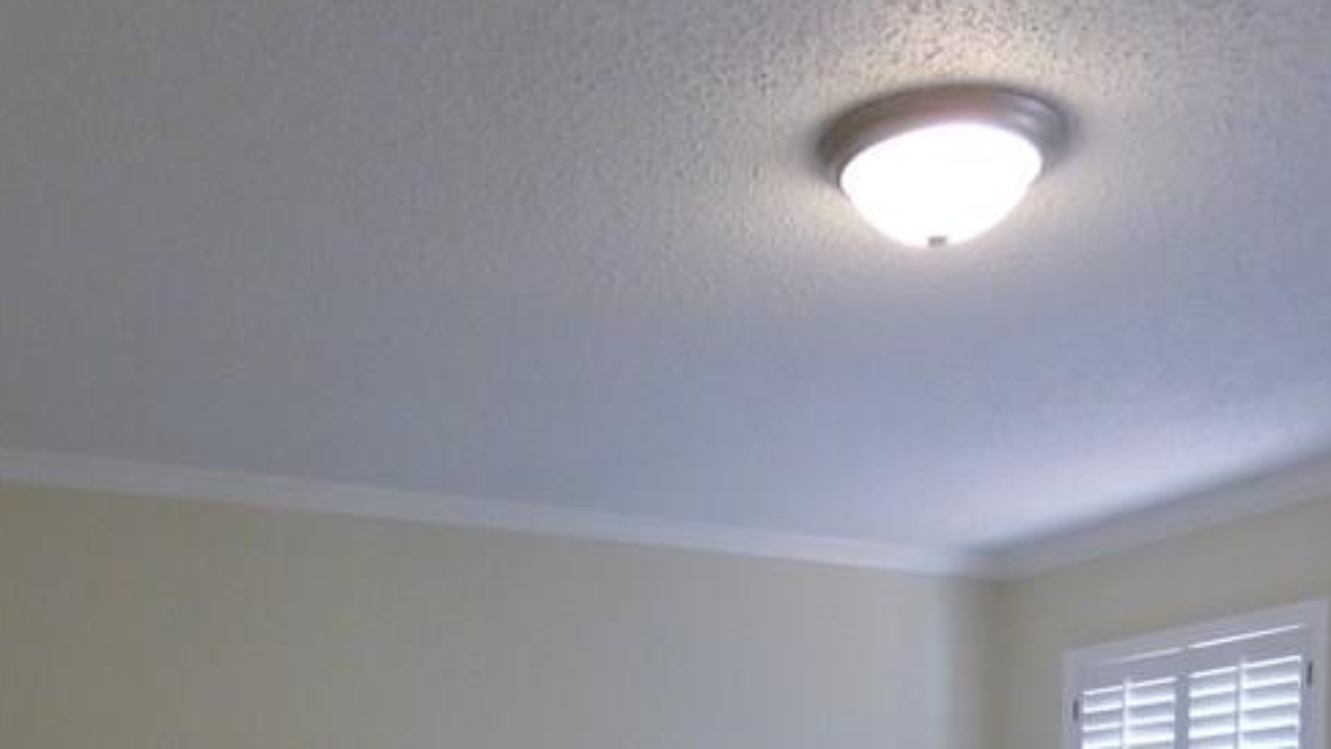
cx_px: 506
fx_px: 1624
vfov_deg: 22.9
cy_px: 995
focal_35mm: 46
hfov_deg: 44.2
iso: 320
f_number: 2.8
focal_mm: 3.58
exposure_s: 1/60
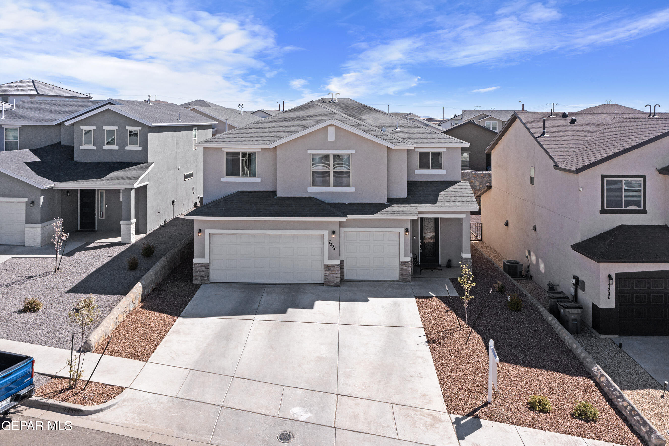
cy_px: 223
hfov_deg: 65.5
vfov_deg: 46.4
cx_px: 334
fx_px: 520
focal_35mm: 28
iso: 100
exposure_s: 1/640
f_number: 6.3
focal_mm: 10.26
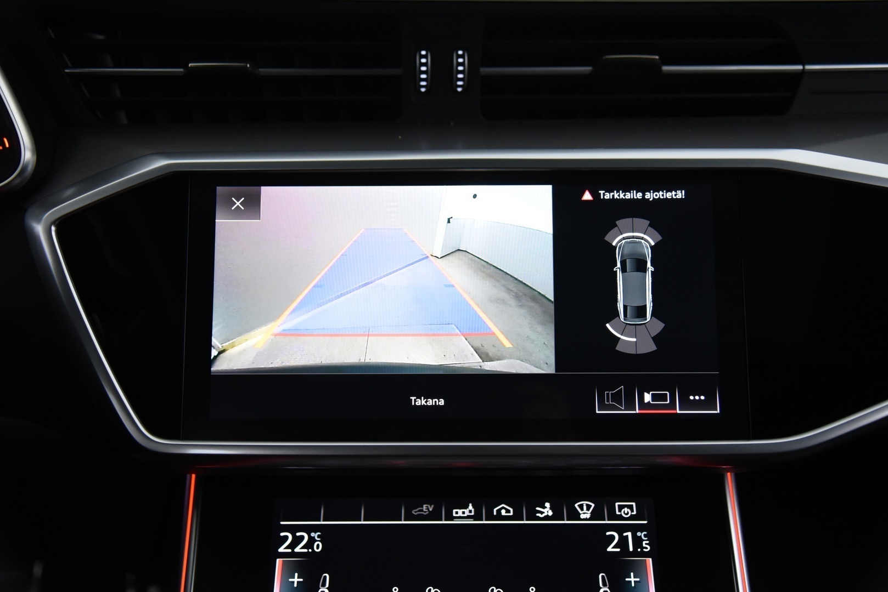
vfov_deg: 33.4
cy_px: 296
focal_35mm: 40
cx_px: 444
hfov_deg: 48.4
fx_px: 987
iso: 4000
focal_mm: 40
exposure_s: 1/80
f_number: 4
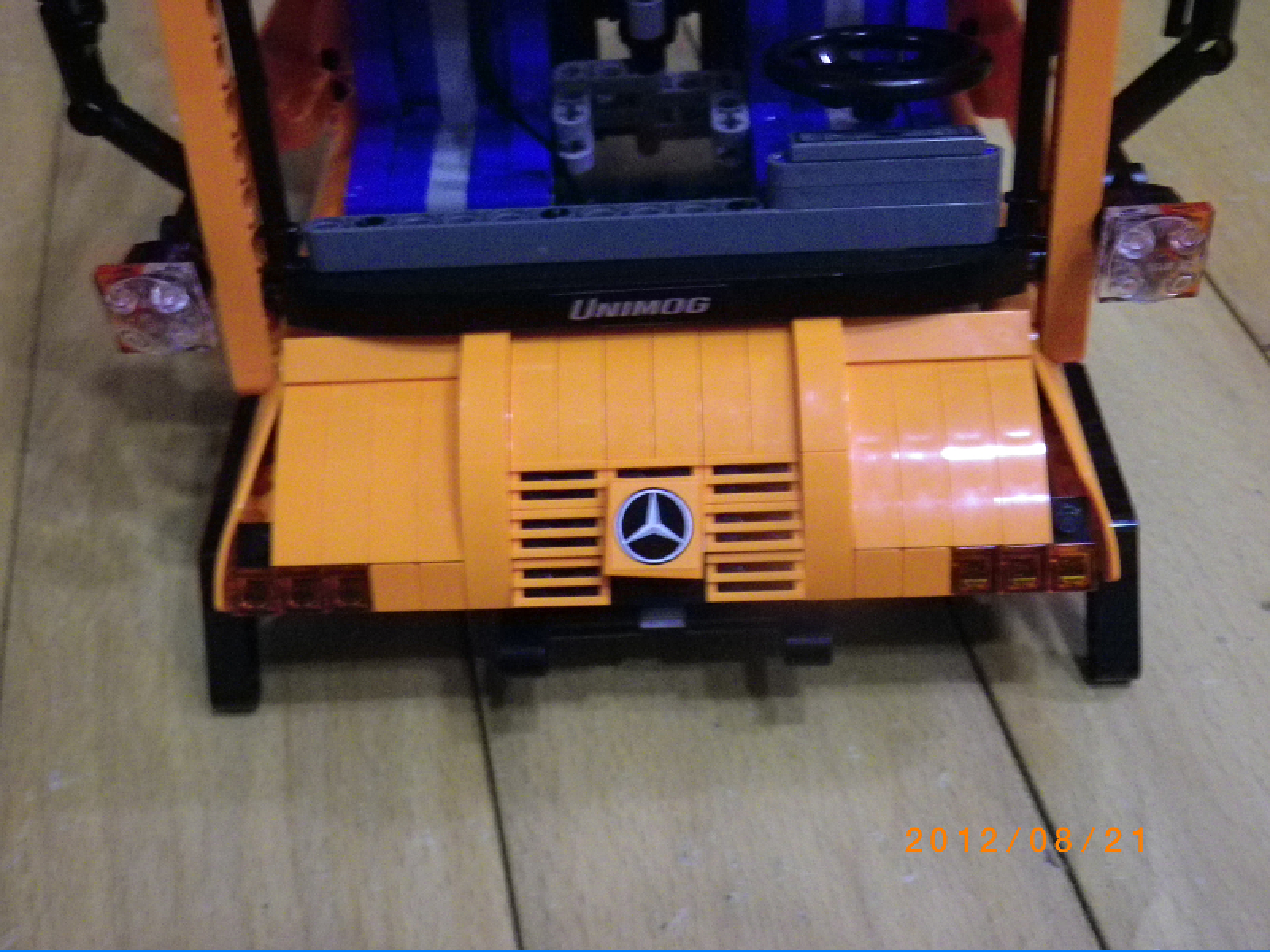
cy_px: 476
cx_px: 635
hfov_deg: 45.8
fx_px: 1504
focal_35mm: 41
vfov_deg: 35.1
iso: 800
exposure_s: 1/15
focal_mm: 7.3
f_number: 3.9
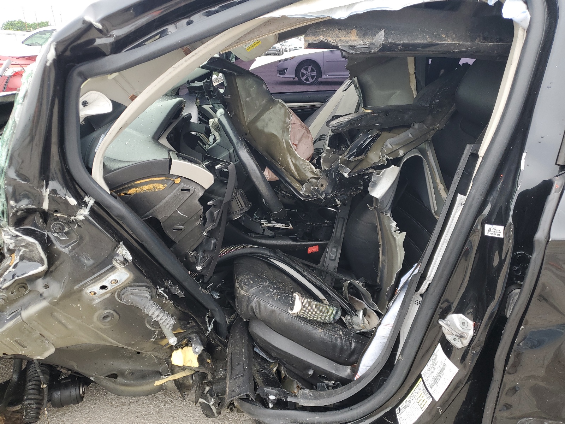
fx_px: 424
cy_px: 212
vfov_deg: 53.1
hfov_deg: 67.3
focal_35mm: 26
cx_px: 282
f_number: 1.5
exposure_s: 1/286
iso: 50
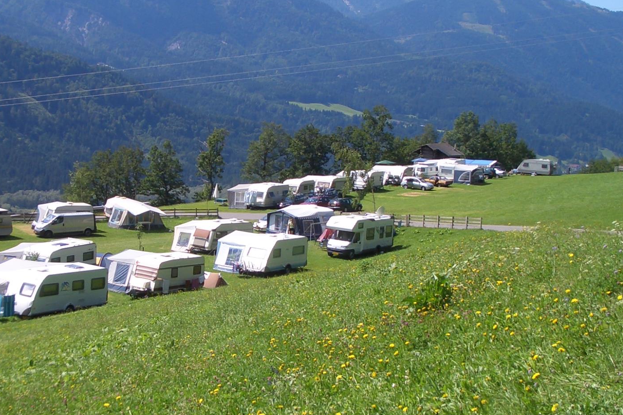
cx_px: 252
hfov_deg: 30.9
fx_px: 1125
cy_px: 180
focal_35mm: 65
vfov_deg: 20.9
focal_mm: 5.8
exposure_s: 1/400
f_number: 4.3
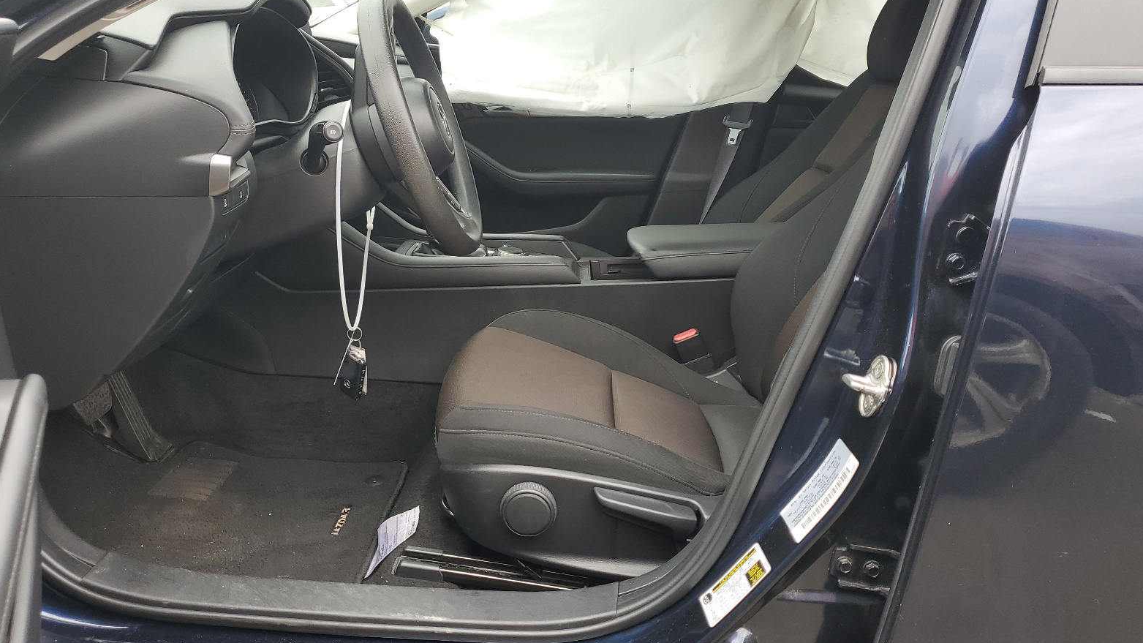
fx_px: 879
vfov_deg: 40.2
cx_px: 572
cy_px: 317
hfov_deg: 66.1
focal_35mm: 29
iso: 50
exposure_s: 1/156
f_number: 1.5
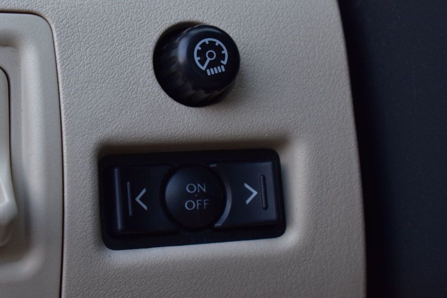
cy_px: 149
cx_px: 220
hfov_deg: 23.8
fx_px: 1061
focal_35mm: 86
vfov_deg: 16.0
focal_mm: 55
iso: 400
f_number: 7.1
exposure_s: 1/30
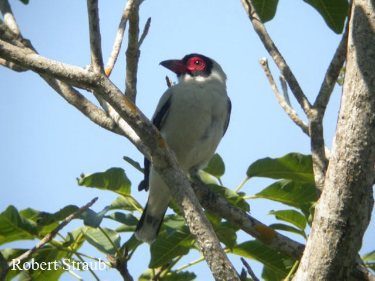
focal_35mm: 116
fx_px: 1257
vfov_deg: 12.8
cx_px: 188
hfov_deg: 17.0
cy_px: 140
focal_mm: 24
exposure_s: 1/94.1
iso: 100
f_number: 4.3
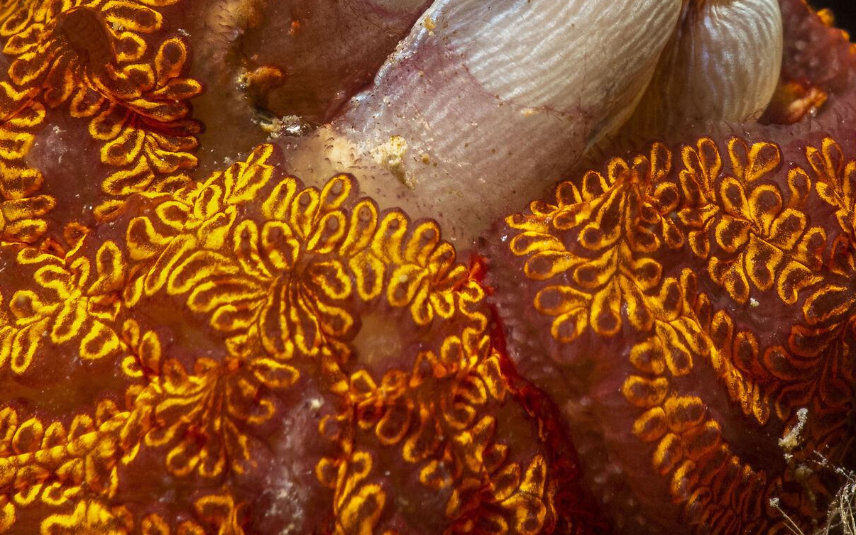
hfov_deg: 14.7
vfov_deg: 9.2
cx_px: 487
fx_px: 3313
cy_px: -29
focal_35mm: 142
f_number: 11
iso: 640
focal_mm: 25.7
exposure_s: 1/250
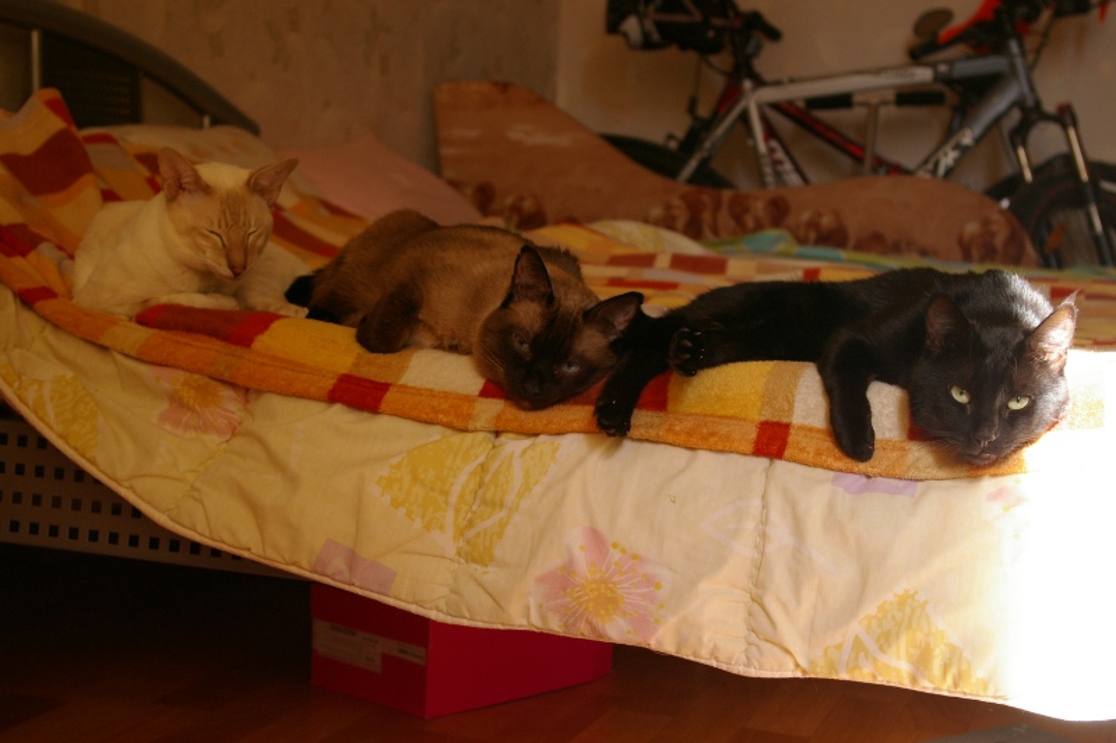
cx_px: 558
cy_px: 372
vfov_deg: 22.6
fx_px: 1859
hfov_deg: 33.4
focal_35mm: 60
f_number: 4.5
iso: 400
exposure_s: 1/60
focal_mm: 40
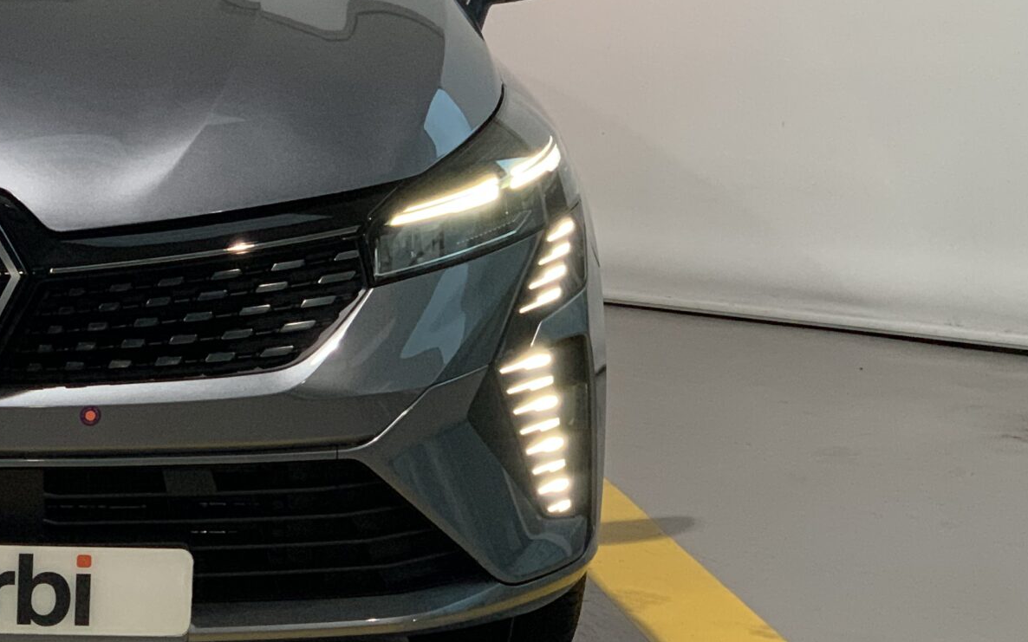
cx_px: -41
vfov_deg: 11.0
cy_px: 255
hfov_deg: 17.1
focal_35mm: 119
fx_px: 3334
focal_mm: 6
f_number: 2.4
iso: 250
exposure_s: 1/60
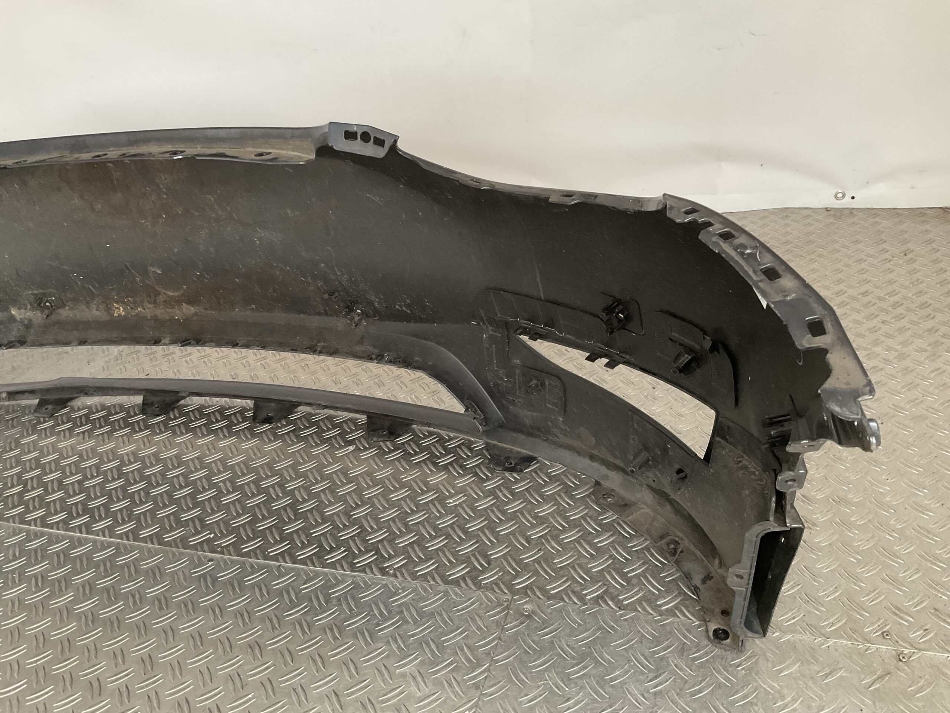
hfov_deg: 61.7
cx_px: 475
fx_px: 796
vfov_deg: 48.2
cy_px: 356
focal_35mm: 29
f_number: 1.8
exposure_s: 1/50
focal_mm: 3
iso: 125
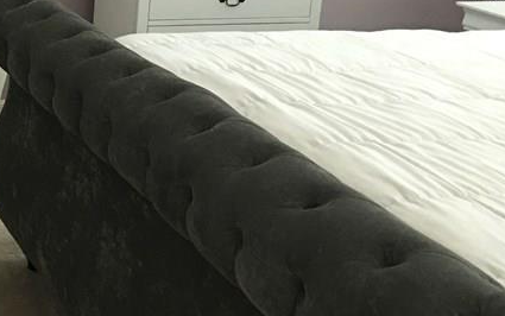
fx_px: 1019
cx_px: -72
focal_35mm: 74
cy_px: -7
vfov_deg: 17.2
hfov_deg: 25.5
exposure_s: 1/15
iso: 80
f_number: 2.2
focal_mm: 4.15
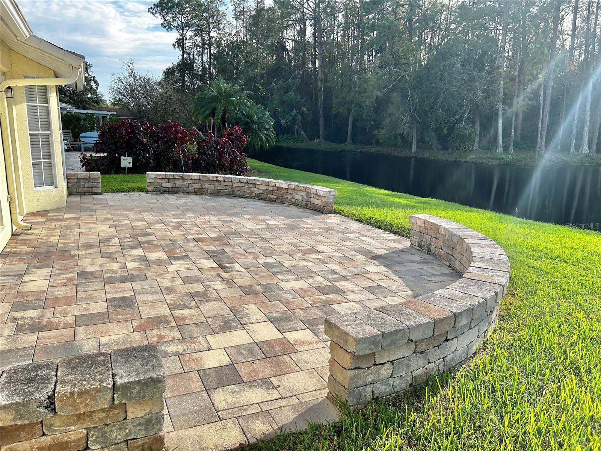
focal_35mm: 26
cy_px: 226
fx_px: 451
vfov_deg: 53.1
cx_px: 300
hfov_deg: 67.3
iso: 50
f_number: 1.5
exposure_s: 1/2841
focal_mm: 5.7
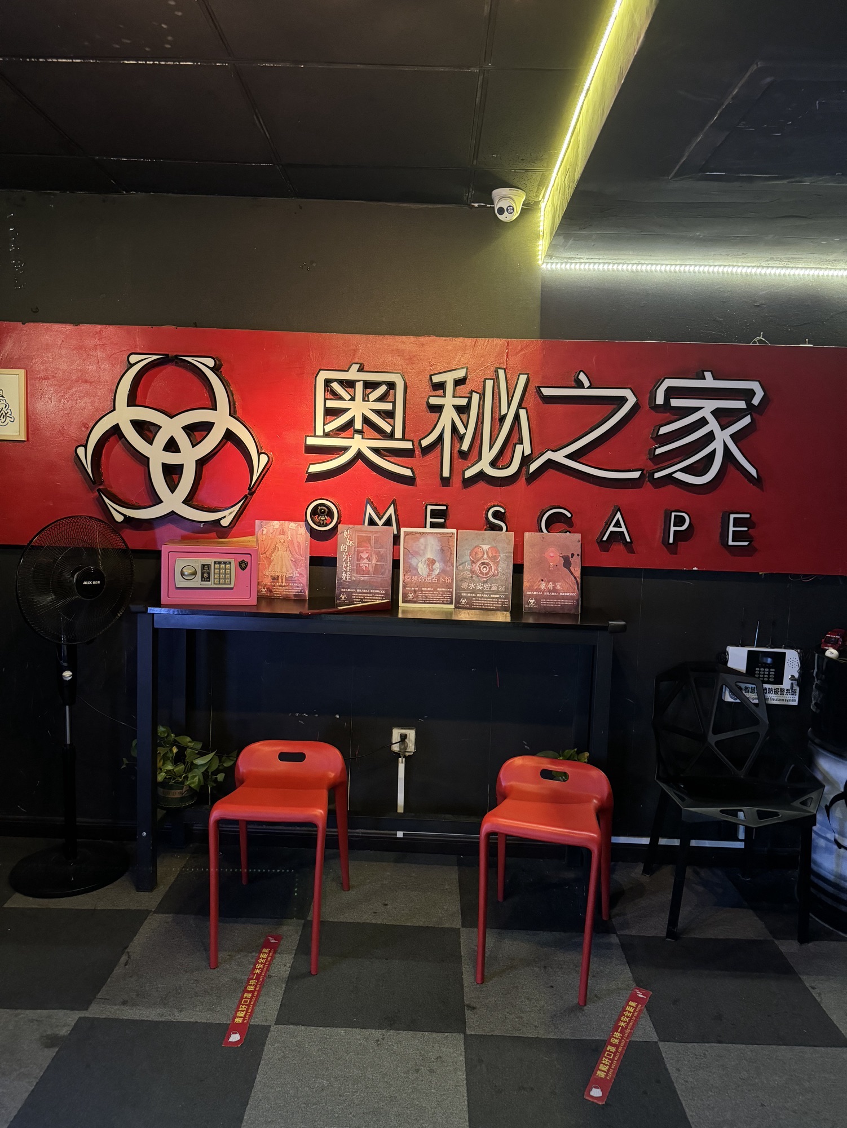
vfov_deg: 71.6
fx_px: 782
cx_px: 424
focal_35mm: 24
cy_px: 564
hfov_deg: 56.9
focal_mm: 6.76
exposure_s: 1/33
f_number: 1.78
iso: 800
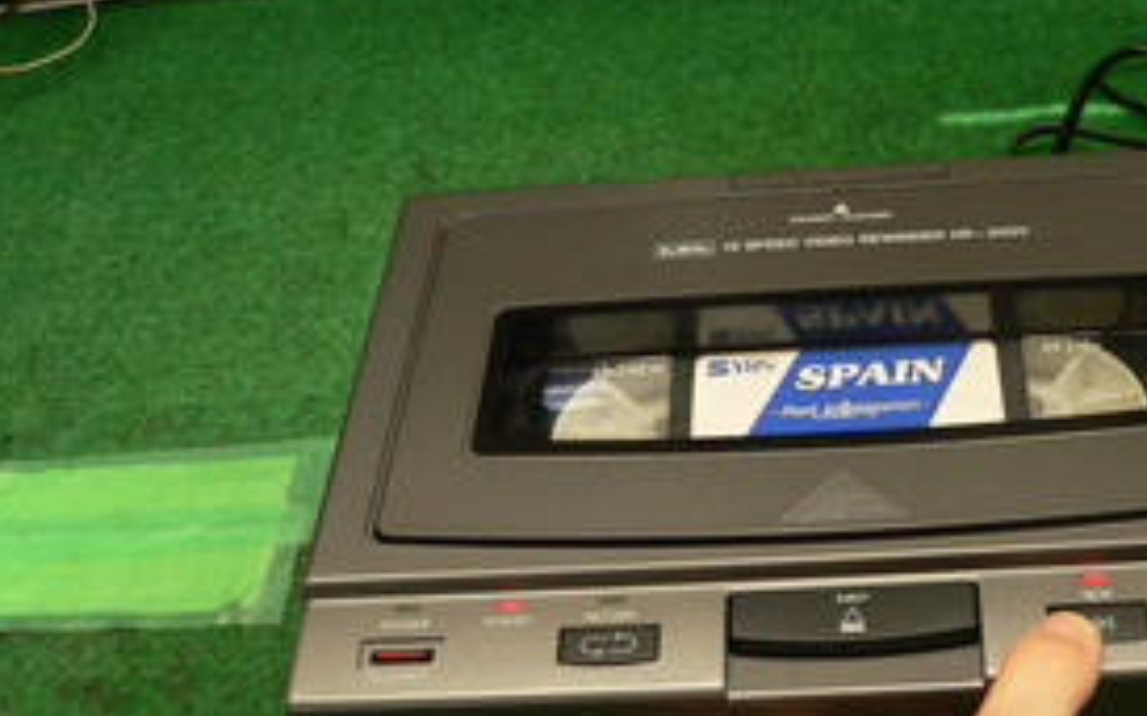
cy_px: 479
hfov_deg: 37.7
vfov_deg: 24.3
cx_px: 774
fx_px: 1656
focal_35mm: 53
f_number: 2.8
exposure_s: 1/25
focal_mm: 6
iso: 200
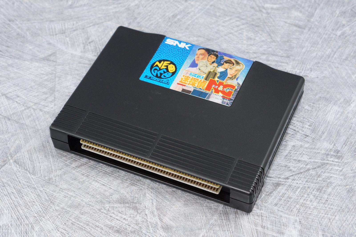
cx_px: 178
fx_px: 742
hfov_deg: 27.0
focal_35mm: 75
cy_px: 118
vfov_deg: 18.2
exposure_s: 1/80
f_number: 6.3
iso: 1000
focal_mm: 50
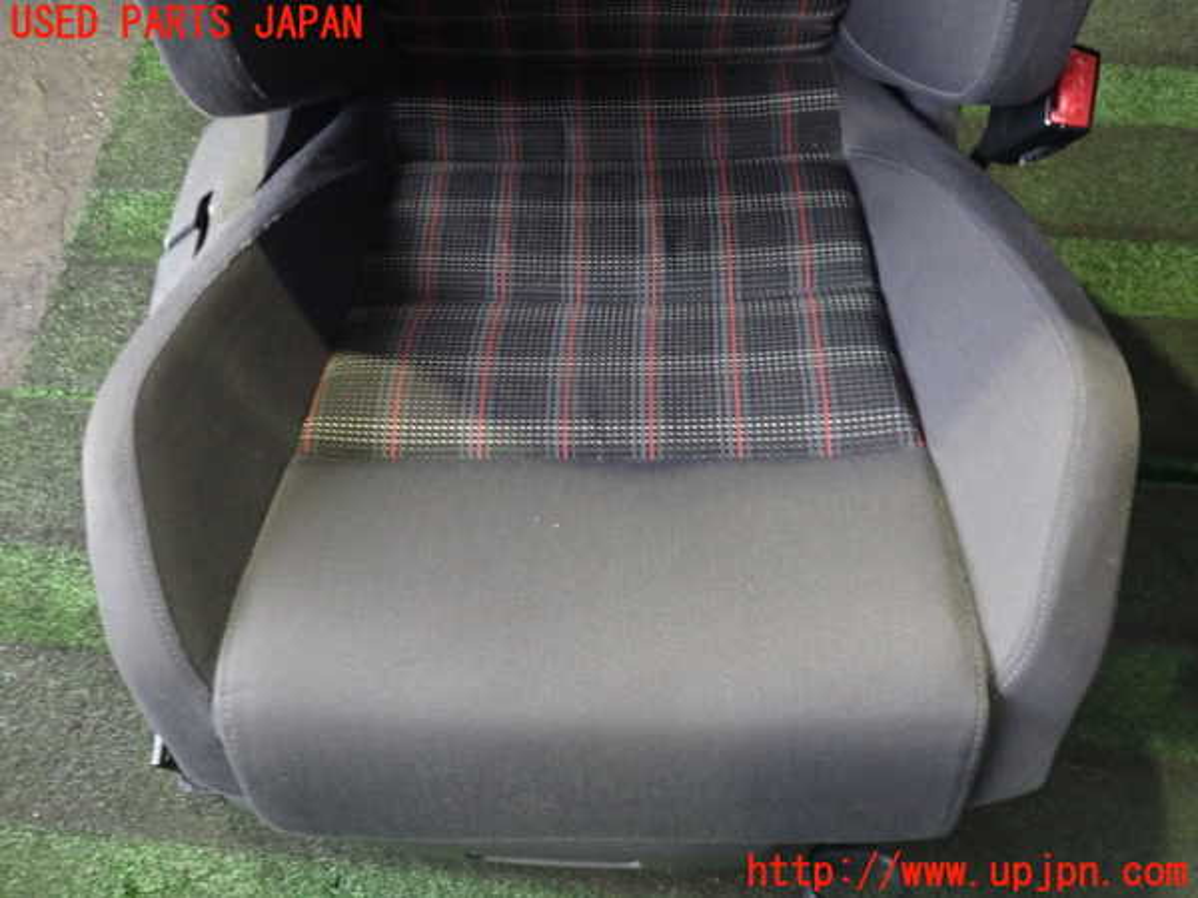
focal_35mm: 30
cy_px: 449
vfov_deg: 46.8
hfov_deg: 60.0
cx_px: 599
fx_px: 1038
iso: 800
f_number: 2.3
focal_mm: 5.4
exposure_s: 1/30
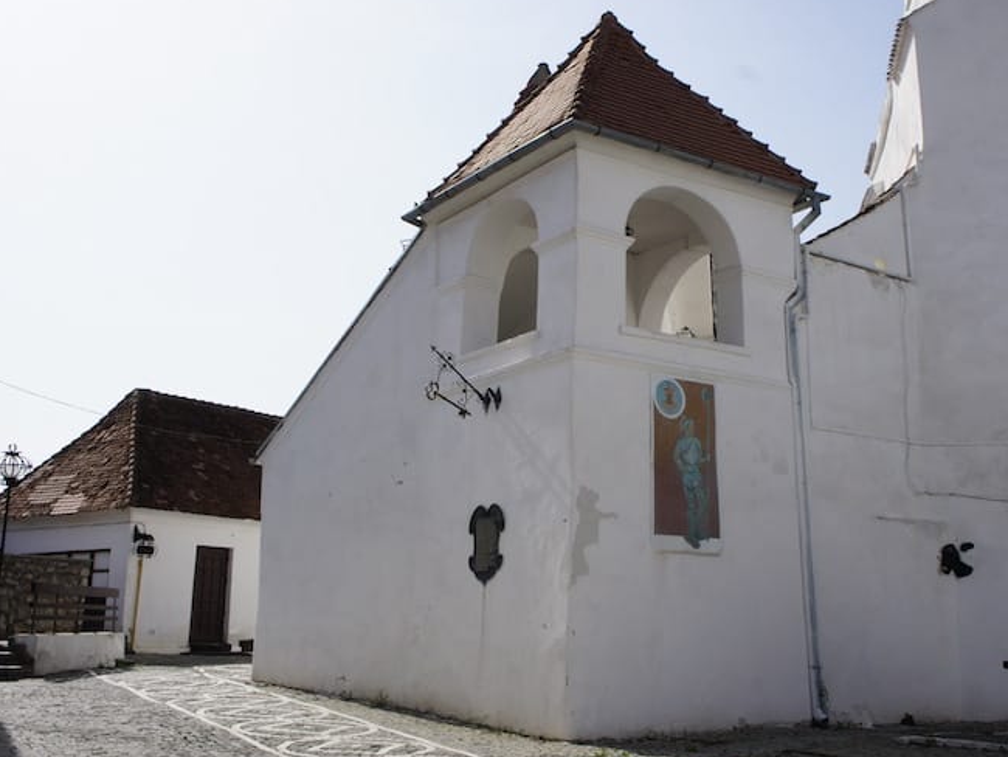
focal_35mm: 39
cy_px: 366
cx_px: 564
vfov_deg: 36.8
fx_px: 1136
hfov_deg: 47.7
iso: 200
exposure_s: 1/250
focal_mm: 22
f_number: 11
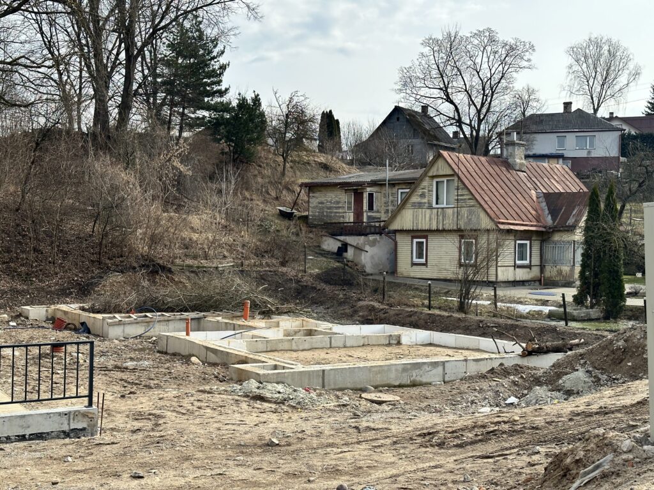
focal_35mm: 48
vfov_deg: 30.3
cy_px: 245
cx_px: 327
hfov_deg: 39.7
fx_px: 907
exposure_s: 1/2358
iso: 64
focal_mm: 6.86
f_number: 1.78
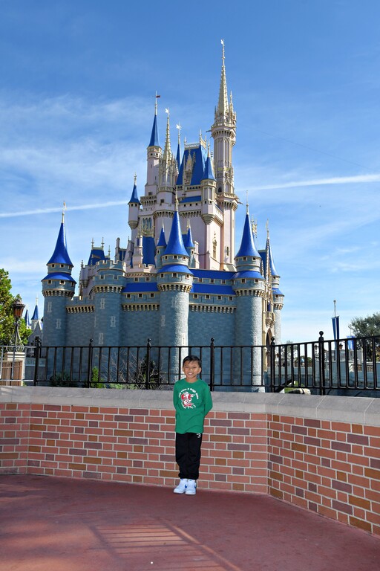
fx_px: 522
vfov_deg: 57.2
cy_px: 286
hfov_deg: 40.0
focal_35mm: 33
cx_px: 190
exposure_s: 1/250
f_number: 9
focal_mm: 22
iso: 100
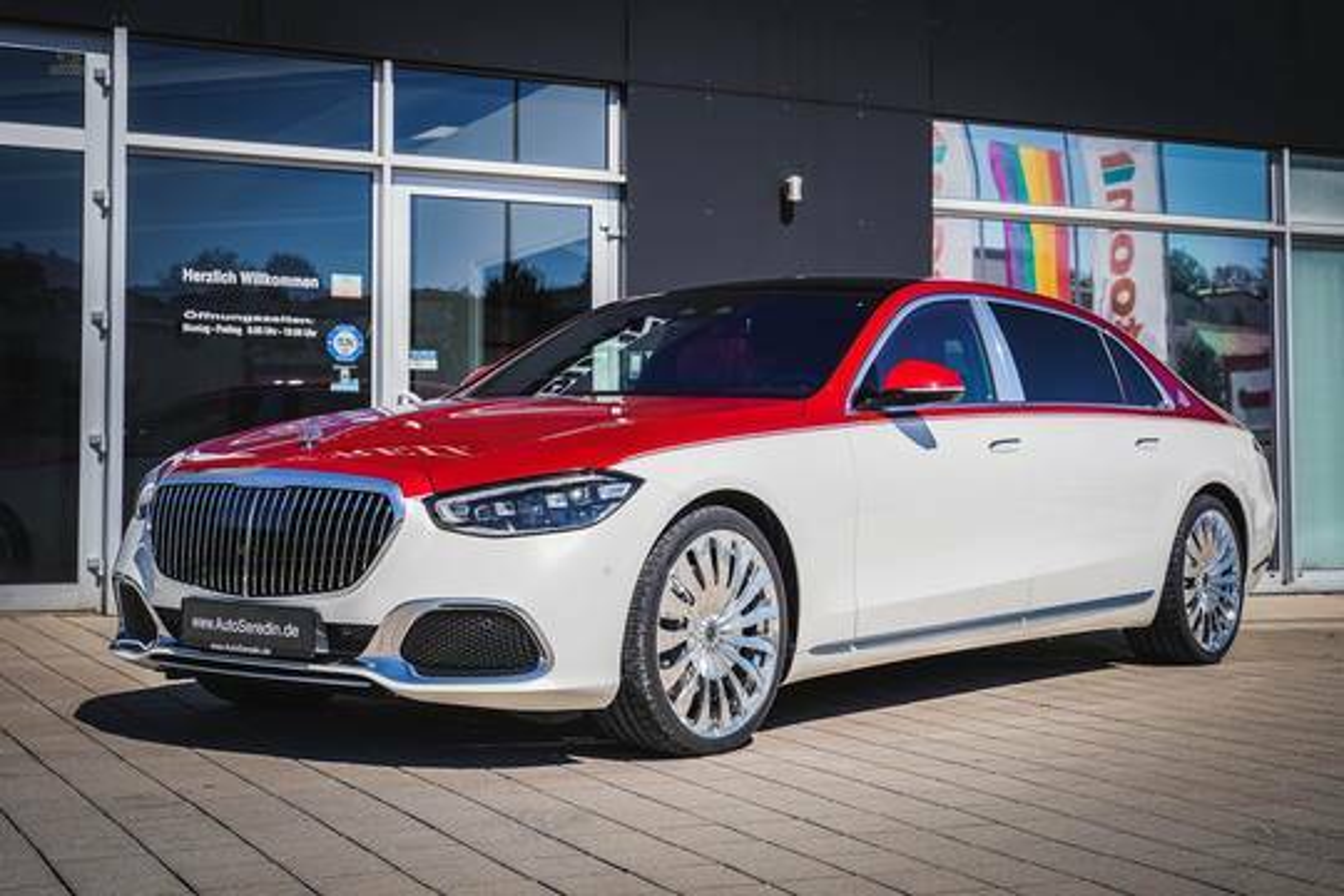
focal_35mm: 47
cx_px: 672
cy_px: 448
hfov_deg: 41.9
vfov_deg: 28.6
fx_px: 1755
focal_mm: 47
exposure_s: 1/1250
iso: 800
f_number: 6.3
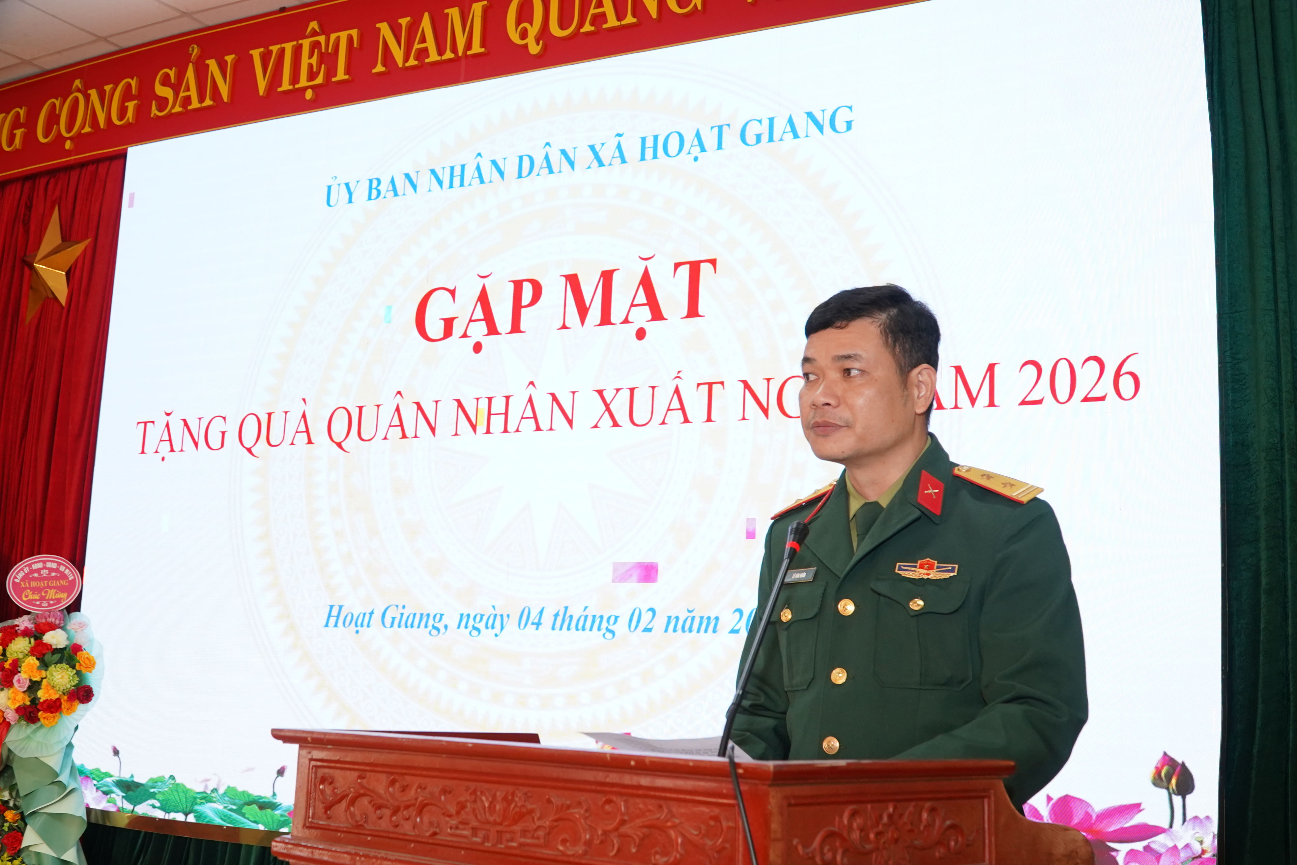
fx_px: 1333
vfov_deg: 35.9
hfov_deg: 51.9
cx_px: 648
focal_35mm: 37
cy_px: 432
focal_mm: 25
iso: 1000
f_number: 5.6
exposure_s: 1/60
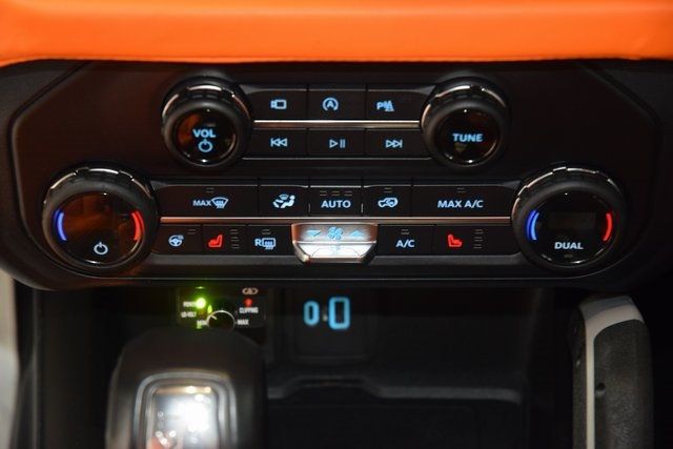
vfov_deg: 13.0
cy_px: 224
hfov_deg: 19.5
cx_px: 336
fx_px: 1963
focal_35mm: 105
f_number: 4.5
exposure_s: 1/10
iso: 1600
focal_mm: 70
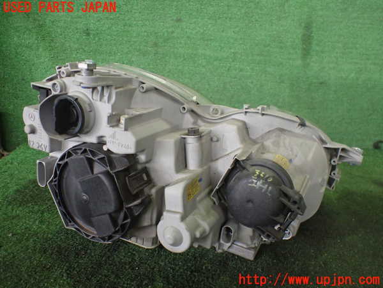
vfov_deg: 46.8
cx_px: 192
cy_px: 144
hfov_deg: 60.0
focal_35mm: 30
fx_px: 332
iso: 800
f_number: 2.3
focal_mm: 5.4
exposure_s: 1/125
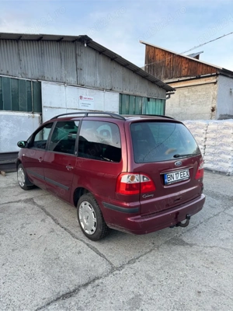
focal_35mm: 24
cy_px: 156
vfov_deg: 71.6
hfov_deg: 56.8
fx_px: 215
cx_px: 116
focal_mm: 6.76
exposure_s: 1/205
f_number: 1.78
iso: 64
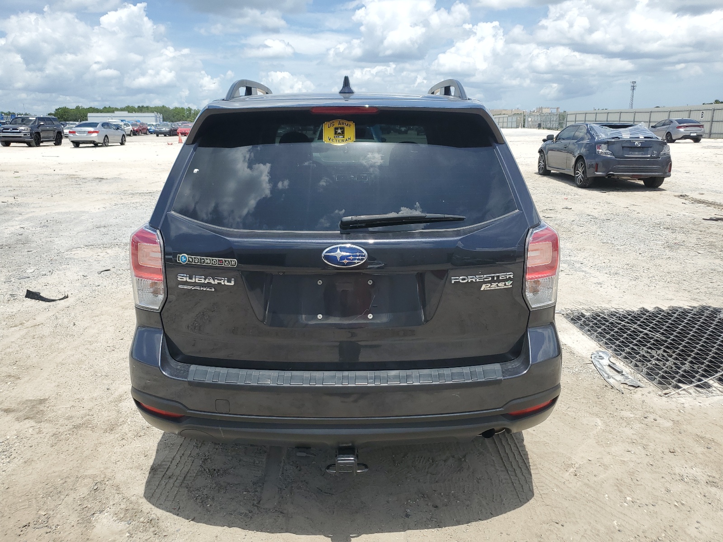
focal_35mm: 26
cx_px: 362
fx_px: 543
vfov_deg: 53.1
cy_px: 271
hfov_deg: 67.3
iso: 50
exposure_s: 1/3333
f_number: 1.5
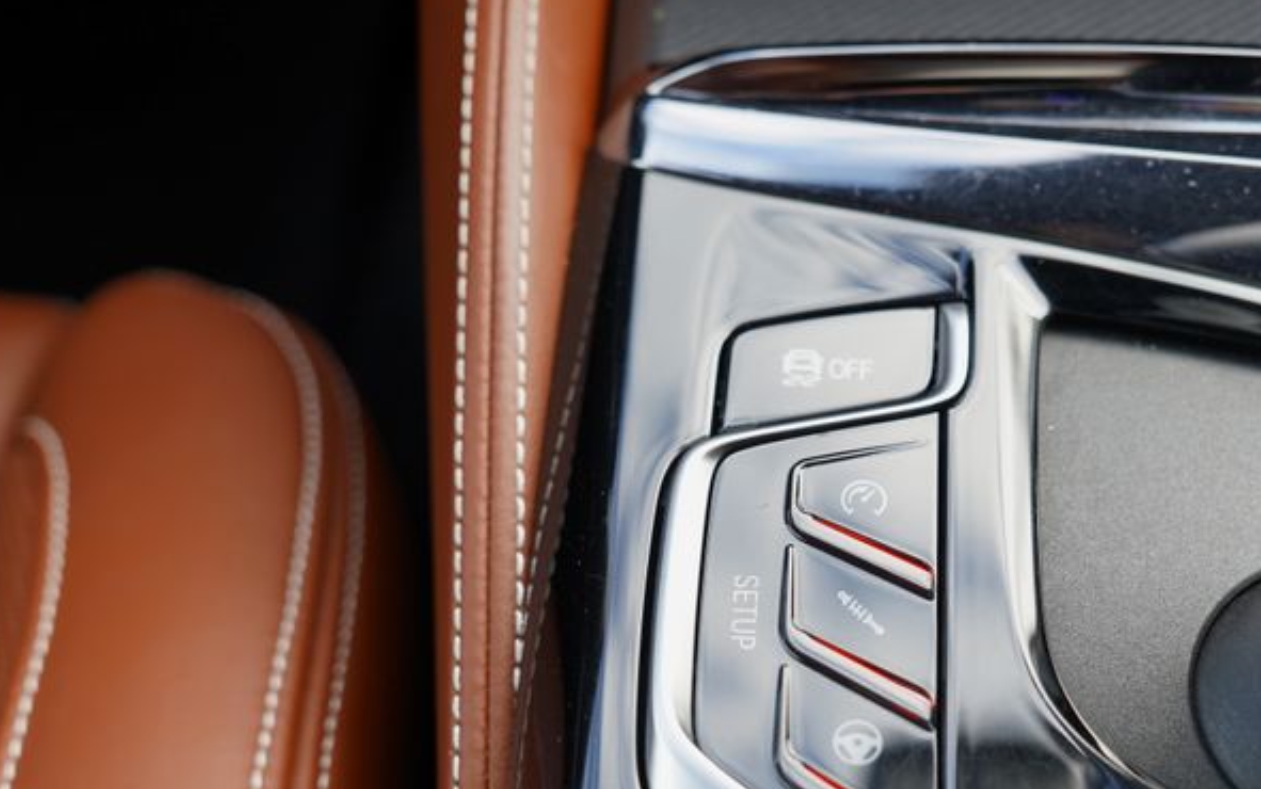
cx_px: 721
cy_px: 634
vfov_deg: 21.4
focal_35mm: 60
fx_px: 2063
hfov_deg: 33.9
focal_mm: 34
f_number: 4
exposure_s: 1/60
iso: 200
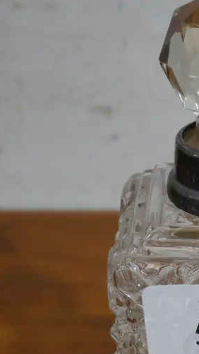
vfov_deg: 11.4
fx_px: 1753
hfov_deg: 6.5
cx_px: 225
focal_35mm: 187
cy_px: 314
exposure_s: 1/100
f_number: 5.6
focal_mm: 42
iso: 800
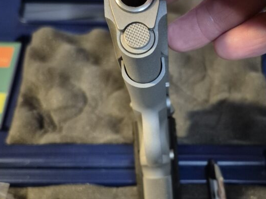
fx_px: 269
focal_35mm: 35
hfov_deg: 51.9
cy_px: 124
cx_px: 172
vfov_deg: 40.4
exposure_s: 1/120
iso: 1000
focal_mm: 5.4
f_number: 1.8
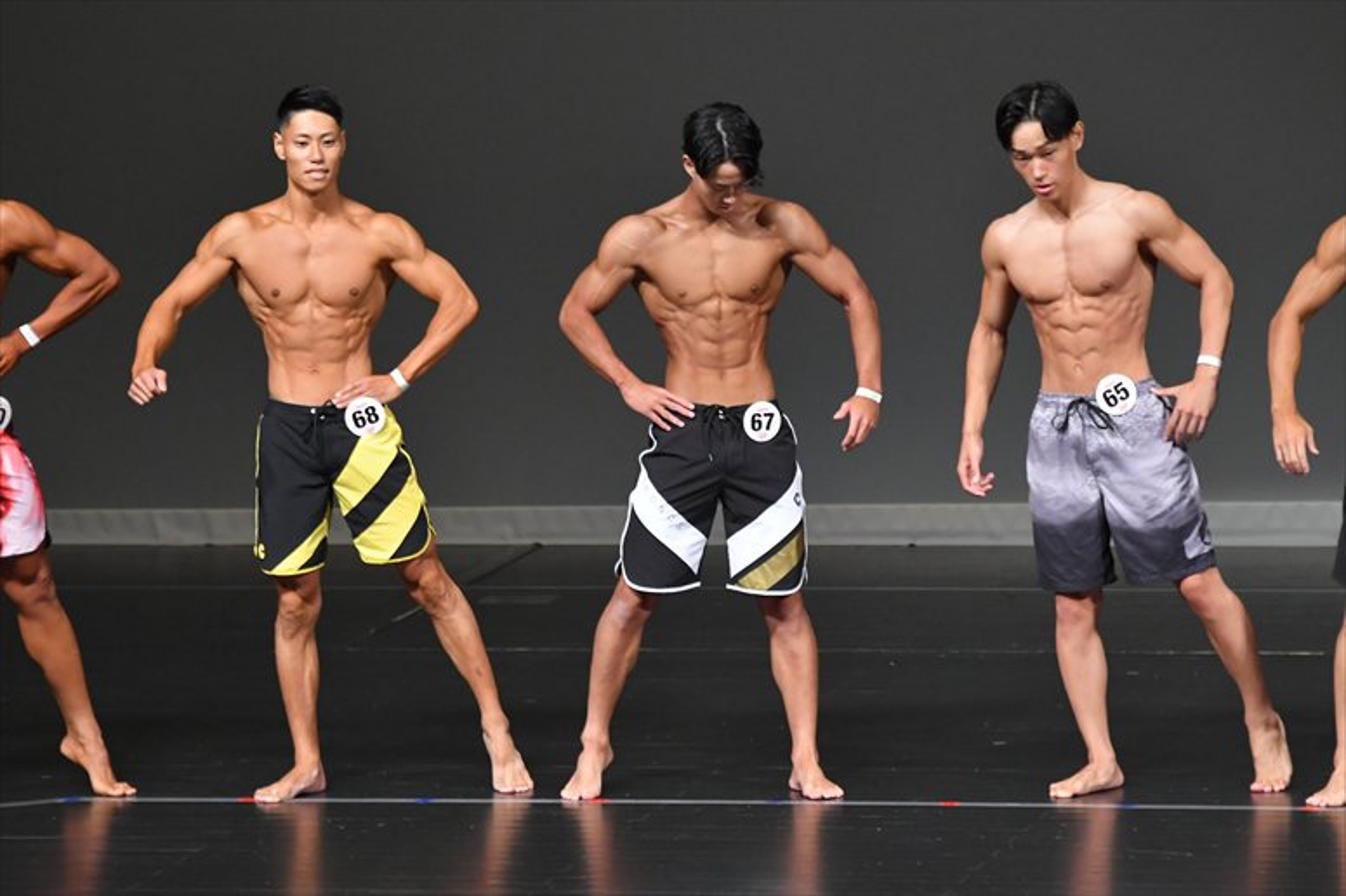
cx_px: 673
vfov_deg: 4.6
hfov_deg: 6.9
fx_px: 11211
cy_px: 448
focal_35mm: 300
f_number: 5.6
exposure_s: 1/400
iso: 4000
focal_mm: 200
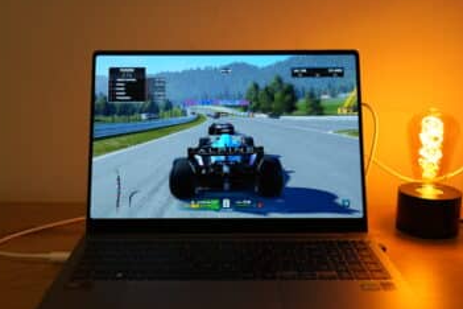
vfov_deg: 33.4
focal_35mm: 40
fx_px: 514
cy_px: 157
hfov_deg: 48.4
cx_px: 215
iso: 125
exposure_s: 1/40
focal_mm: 36
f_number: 4
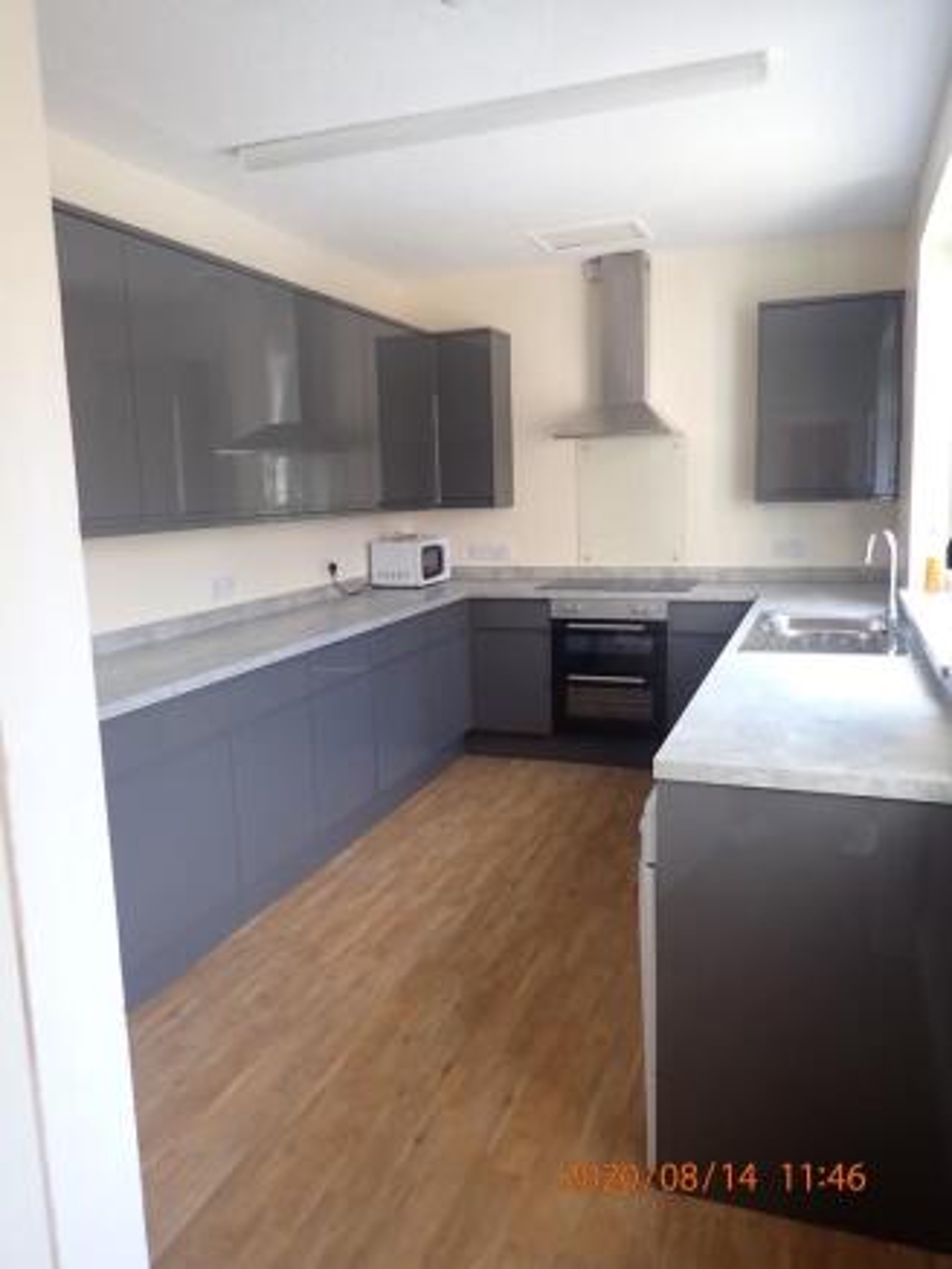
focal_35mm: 25
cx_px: 476
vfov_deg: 69.4
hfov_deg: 54.9
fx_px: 916
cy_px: 634
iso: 200
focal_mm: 4.5
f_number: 2
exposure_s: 1/80
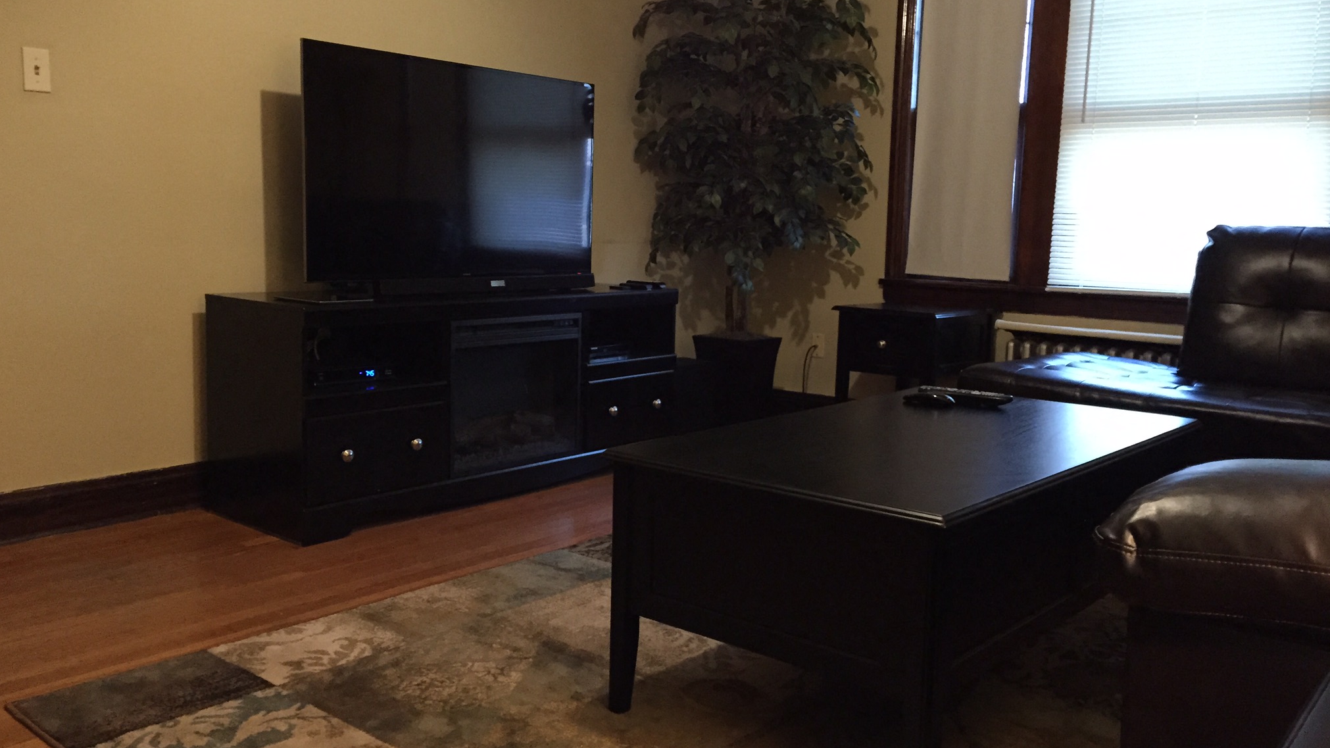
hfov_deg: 61.0
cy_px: 356
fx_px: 1128
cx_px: 658
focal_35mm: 32
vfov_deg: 36.7
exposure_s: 1/15
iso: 320
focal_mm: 4.15
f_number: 2.2
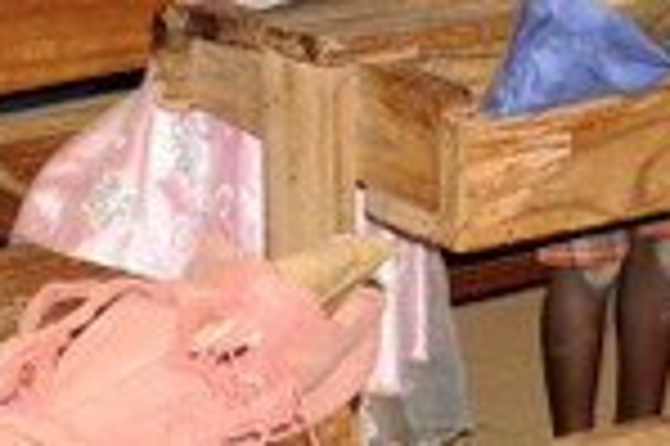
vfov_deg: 9.1
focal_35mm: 129
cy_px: -748
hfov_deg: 15.6
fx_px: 2398
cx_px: -22
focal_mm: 24
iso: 800
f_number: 7.1
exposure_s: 1/60
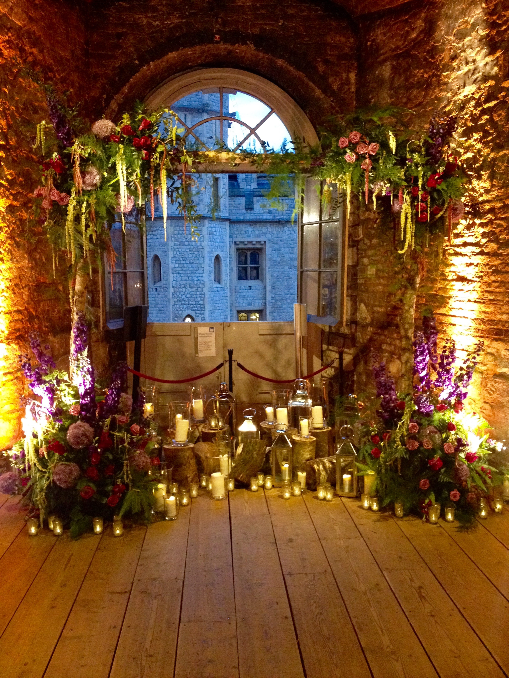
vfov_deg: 52.6
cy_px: 339
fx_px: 686
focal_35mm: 35
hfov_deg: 40.7
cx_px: 254
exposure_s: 1/17
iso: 400
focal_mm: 4.28
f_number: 2.4
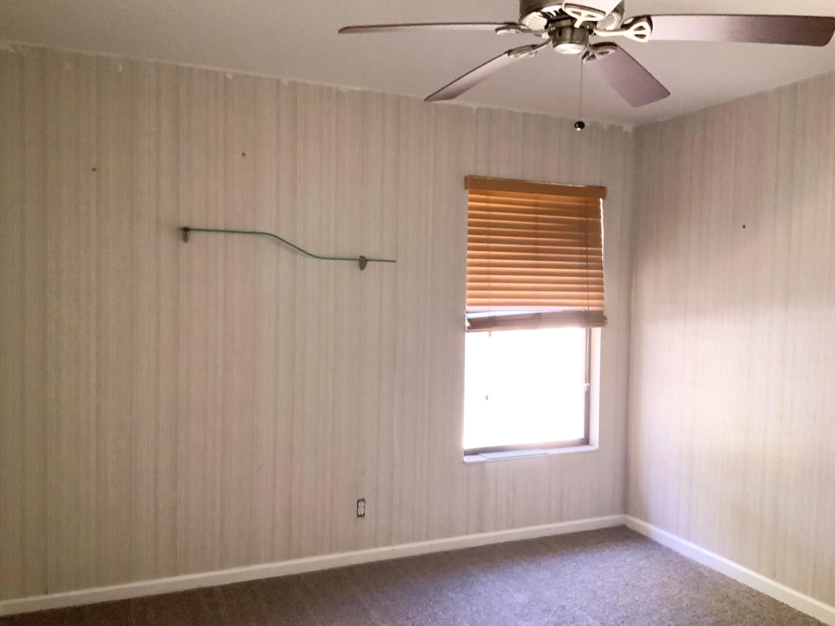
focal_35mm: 29
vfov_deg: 48.2
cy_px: 313
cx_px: 418
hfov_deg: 61.7
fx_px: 700
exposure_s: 1/40
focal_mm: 3
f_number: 1.8
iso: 320
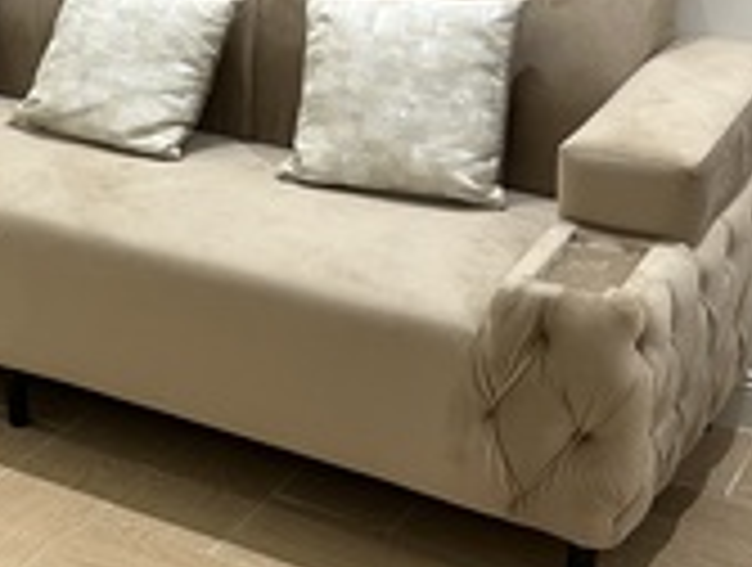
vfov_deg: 20.7
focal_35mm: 71
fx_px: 1546
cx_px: 142
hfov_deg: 26.8
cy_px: 187
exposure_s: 1/60
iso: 125
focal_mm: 5.7
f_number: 1.5
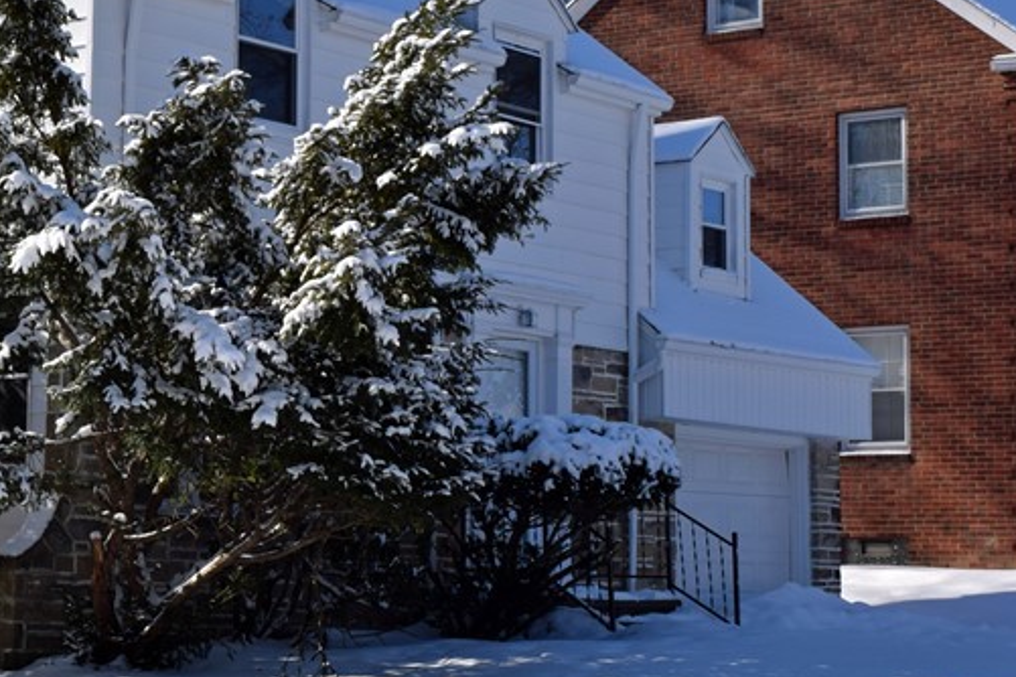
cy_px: 296
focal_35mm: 104
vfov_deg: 13.2
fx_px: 2935
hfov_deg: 19.3
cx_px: 91
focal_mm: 32
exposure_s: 1/200
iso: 100
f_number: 14
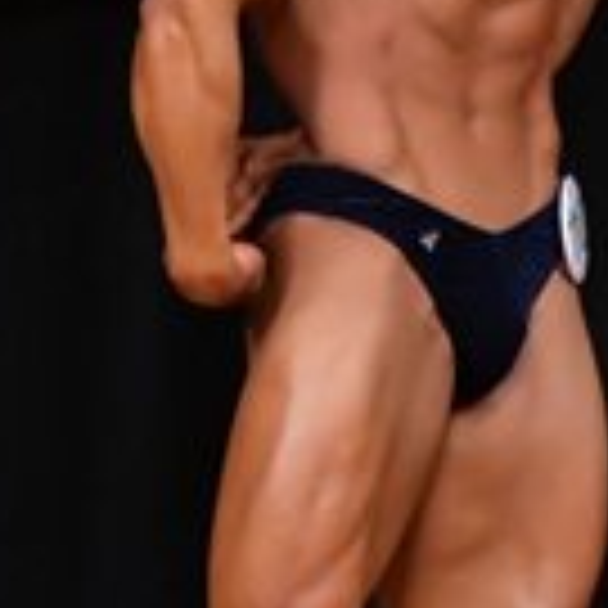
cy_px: 266
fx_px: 27681
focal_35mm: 1393
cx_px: 385
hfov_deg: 1.3
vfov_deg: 1.3
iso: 4000
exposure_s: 1/400
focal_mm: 190
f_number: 5.6
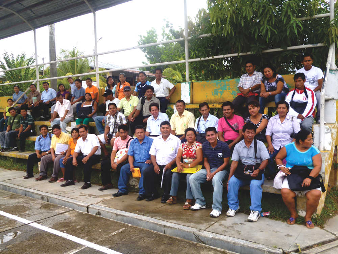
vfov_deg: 44.2
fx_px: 312
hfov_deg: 56.8
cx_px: 169
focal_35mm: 32
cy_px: 127
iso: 100
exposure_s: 1/250
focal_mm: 5.7
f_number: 3.3
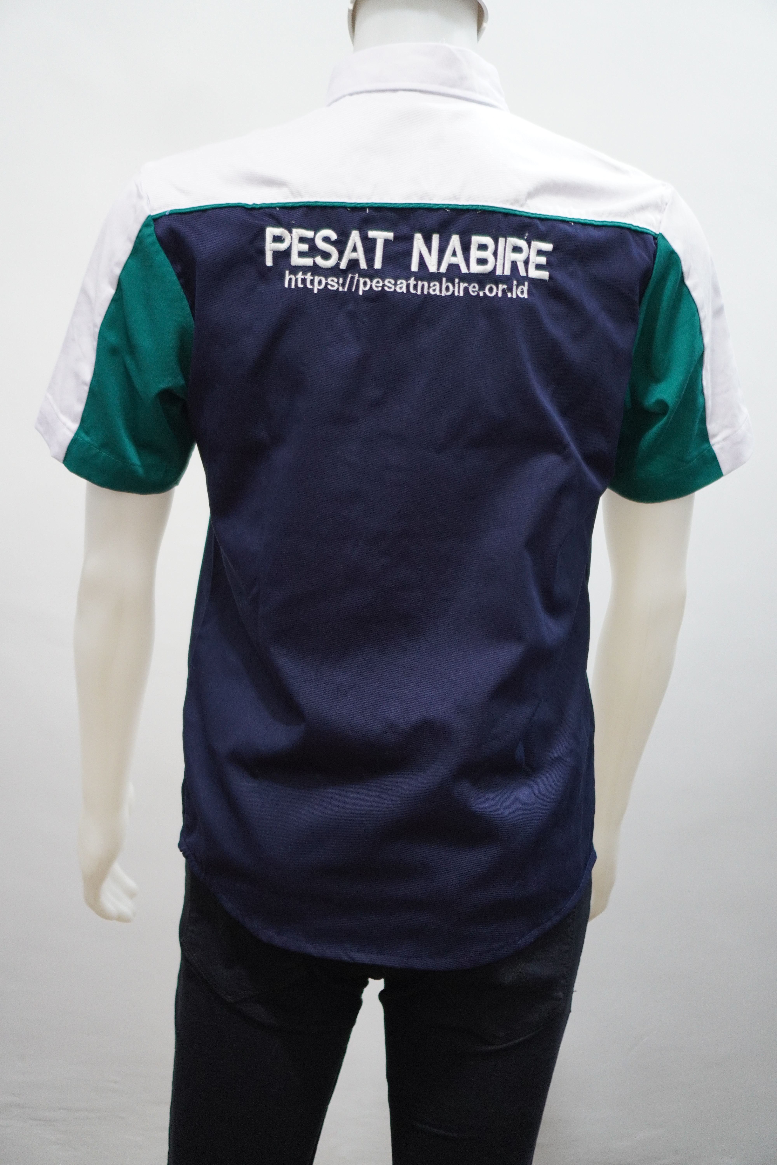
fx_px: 1700
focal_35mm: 52
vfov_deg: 37.9
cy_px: 582
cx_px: 388
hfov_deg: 25.8
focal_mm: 35
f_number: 1.8
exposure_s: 1/125
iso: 800
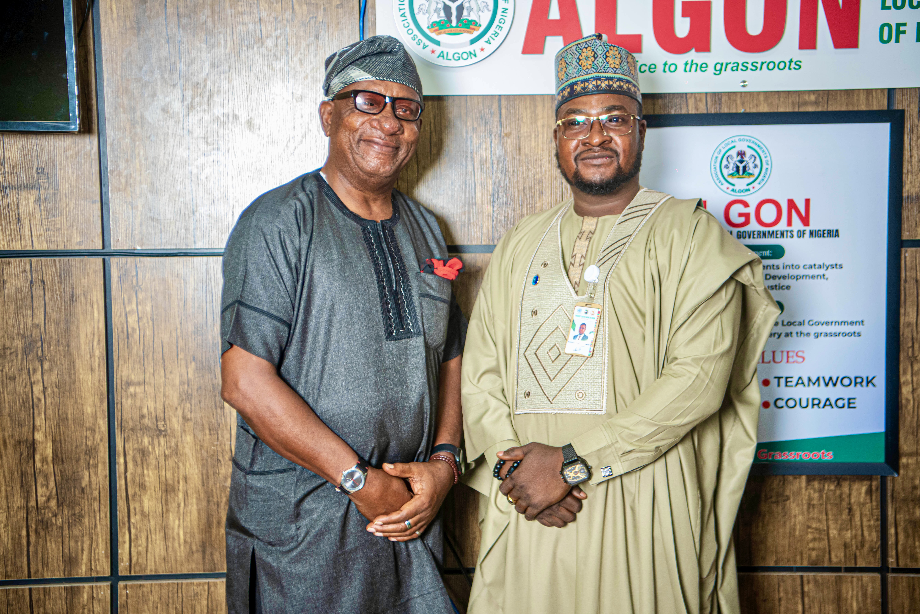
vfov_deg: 26.0
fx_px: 1329
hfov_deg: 38.2
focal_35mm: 52
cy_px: 307
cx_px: 460
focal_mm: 52
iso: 1000
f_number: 3.2
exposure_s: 1/100
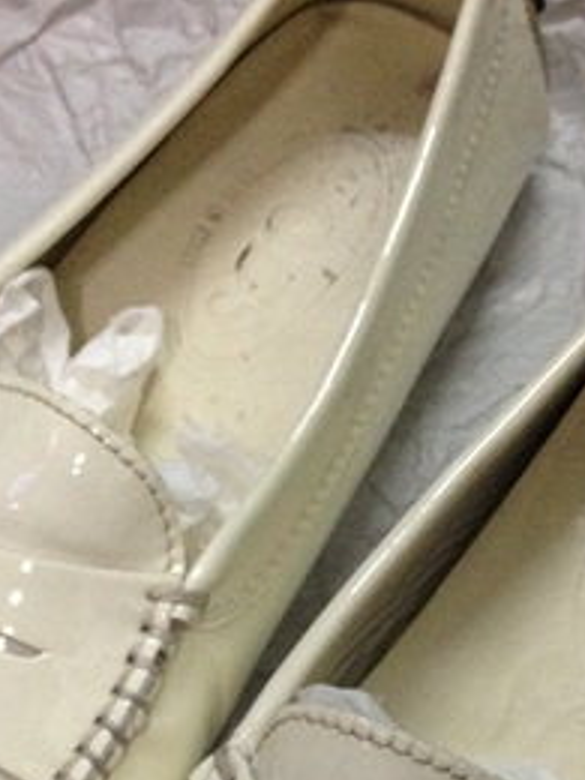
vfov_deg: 22.1
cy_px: 741
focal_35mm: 86
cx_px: 306
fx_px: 1938
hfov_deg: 17.2
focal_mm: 4.28
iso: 320
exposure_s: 1/20
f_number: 2.4
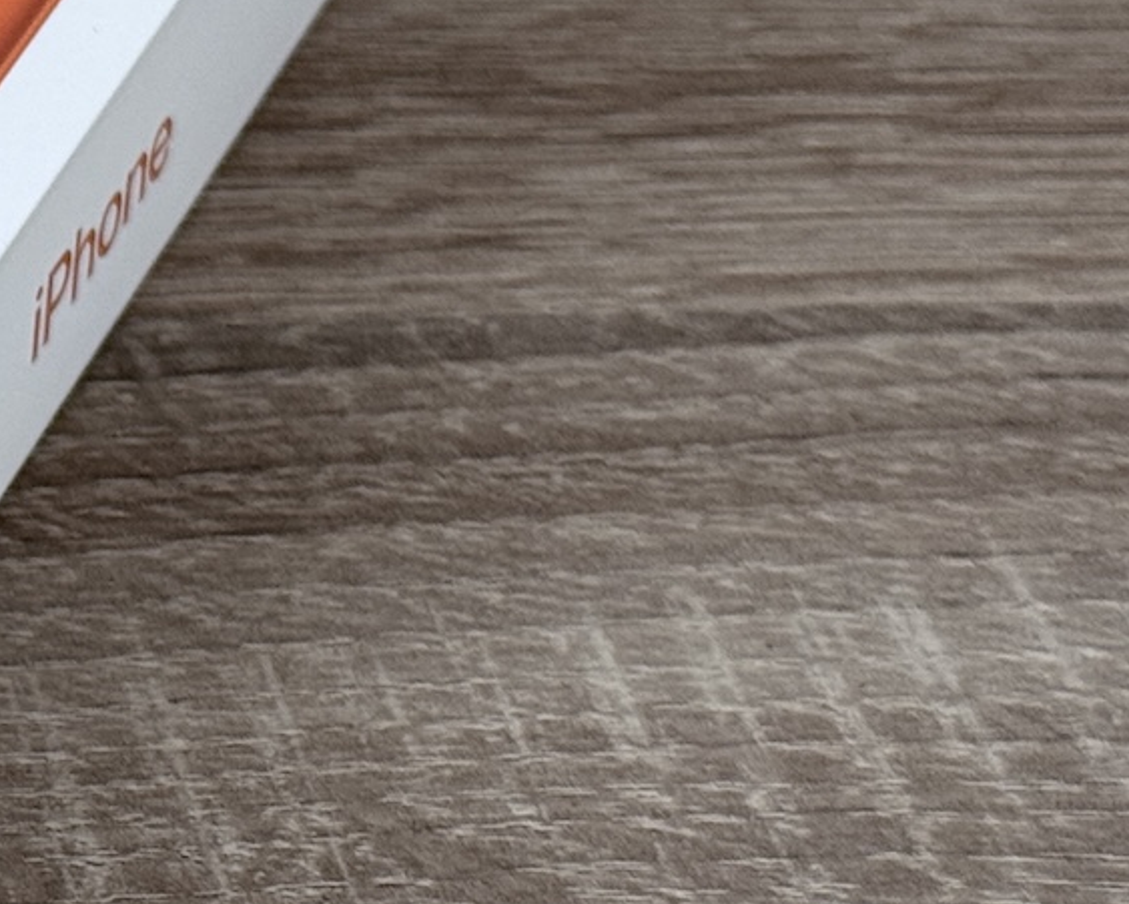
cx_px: -505
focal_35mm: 158
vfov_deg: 9.8
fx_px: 5282
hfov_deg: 11.7
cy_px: 246
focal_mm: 6.76
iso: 100
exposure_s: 1/62
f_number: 1.78
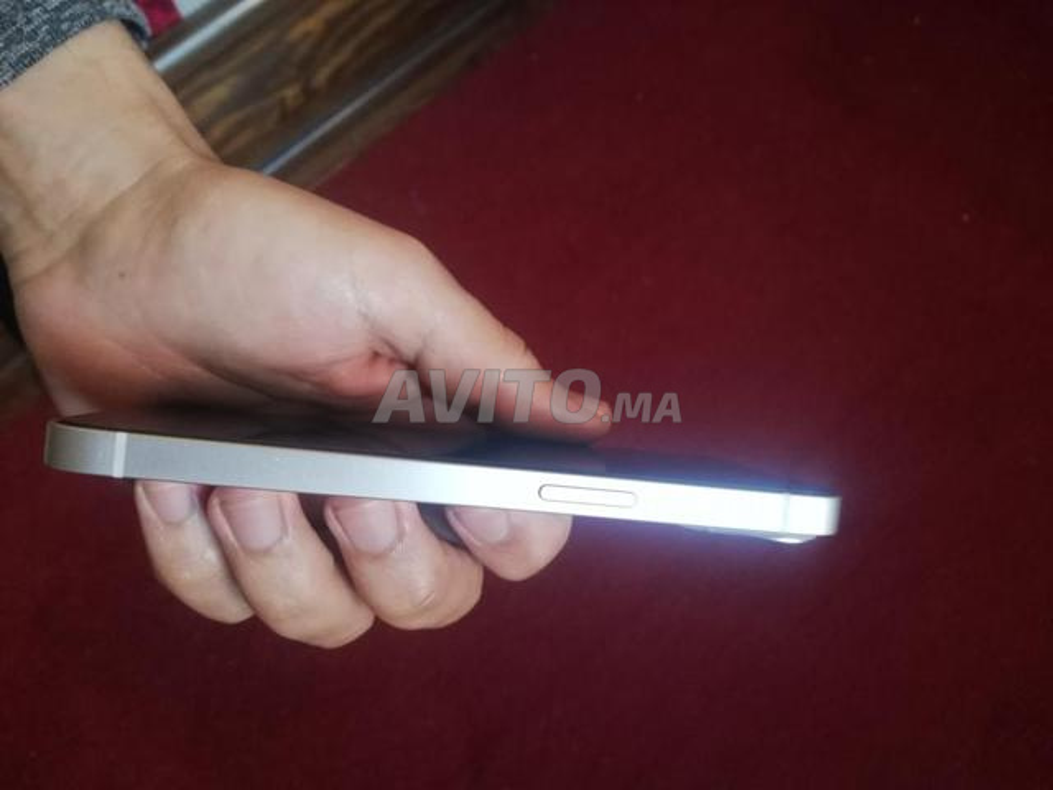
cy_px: 395
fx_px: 821
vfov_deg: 51.4
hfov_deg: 65.3
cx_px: 526
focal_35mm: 27
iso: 500
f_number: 2.2
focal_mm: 3.81
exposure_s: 1/20
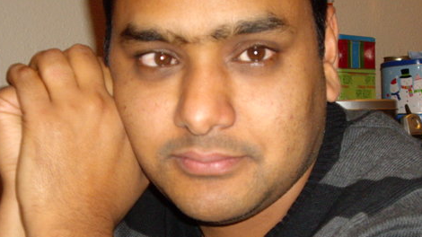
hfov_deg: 21.8
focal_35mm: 98
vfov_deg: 12.3
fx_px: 1096
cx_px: 189
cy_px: 143
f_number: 3.6
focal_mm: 10.7
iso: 200
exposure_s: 1/80
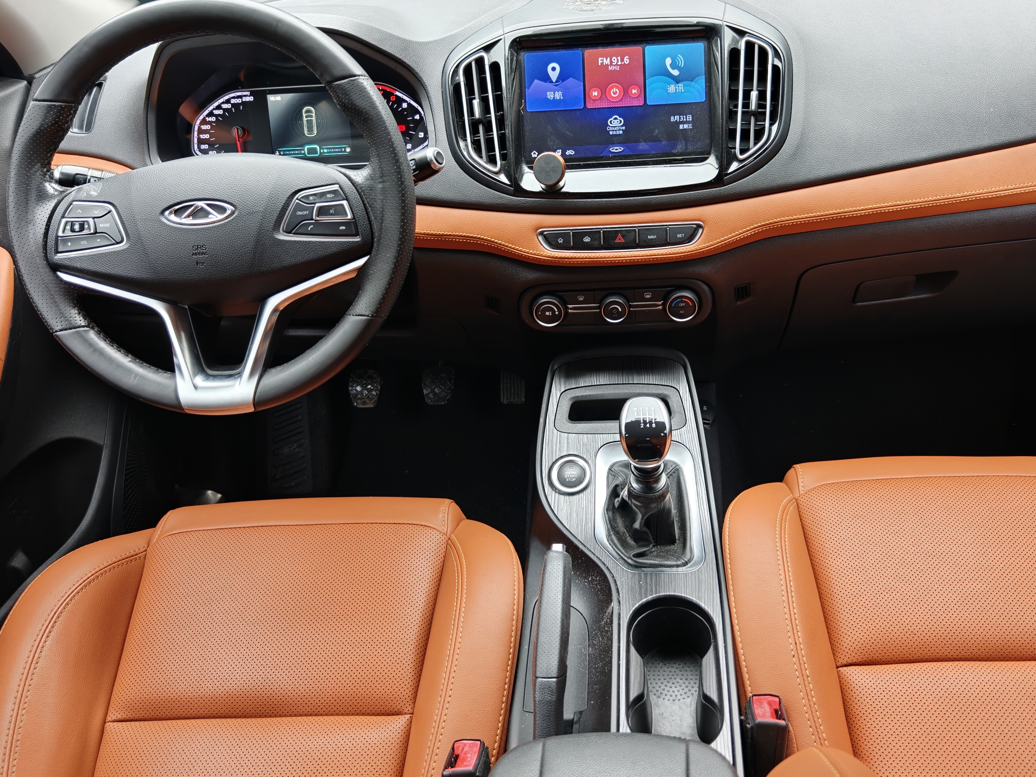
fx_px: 898
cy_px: 348
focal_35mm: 30
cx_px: 572
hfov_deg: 59.8
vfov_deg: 46.7
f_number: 1.8
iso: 640
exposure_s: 1/100
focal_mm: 8.67
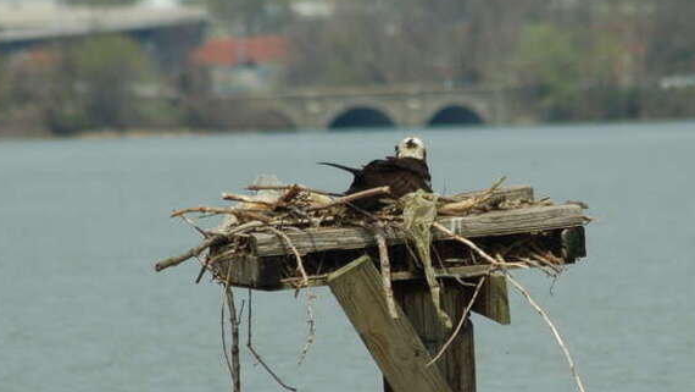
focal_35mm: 661
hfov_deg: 3.3
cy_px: 181
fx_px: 12185
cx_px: 433
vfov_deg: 1.8
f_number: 9
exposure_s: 1/1000
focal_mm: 300
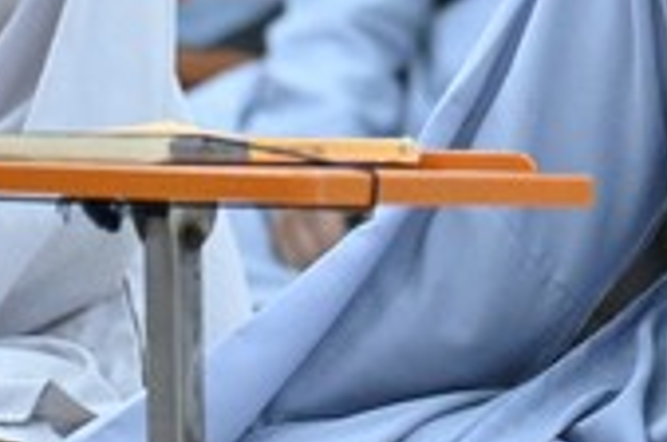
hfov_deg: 4.5
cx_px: 655
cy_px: -225
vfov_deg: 3.0
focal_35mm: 461
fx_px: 8525
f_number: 4
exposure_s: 1/250
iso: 12800
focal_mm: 120
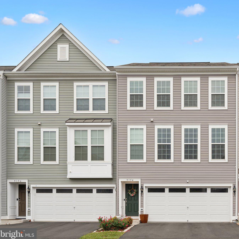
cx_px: 179
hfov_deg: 40.7
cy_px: 120
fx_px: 312
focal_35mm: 40
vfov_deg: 41.9
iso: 100
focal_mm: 31
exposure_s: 1/125
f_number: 9
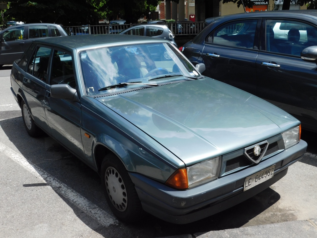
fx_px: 330
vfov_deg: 39.7
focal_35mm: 36
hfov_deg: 51.4
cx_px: 158
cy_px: 119
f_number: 3.5
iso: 125
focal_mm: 6.3
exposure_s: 1/1000
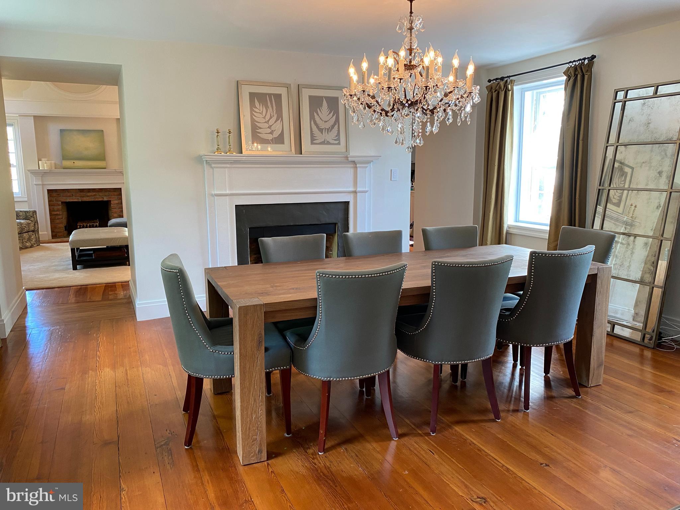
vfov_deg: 53.1
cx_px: 340
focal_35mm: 26
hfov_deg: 67.3
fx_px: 511
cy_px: 255
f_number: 1.8
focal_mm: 4.25
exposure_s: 1/60
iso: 100
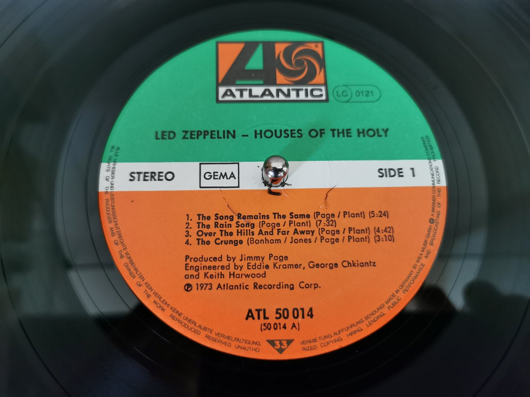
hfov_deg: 65.3
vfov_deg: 51.3
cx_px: 265
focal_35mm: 27
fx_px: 413
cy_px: 198
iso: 640
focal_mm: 5.56
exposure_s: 1/25
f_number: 1.6
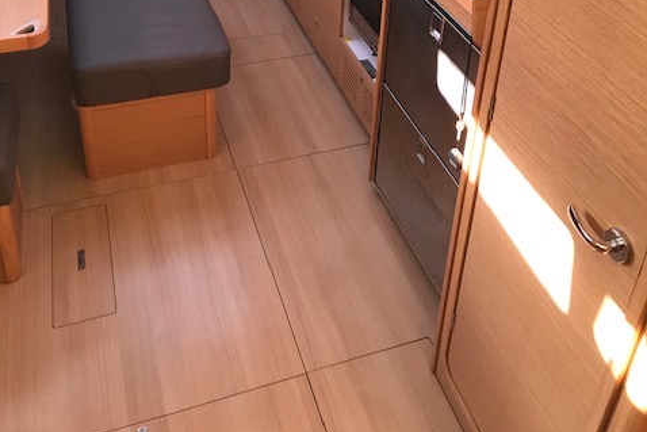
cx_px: 324
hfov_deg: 49.5
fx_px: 701
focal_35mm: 39
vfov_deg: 31.7
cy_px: 3
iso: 32
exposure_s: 1/31
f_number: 1.8
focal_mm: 3.99
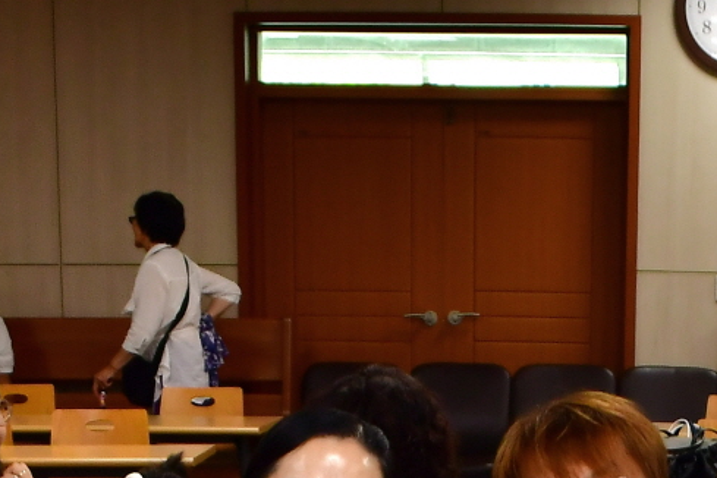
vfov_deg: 10.7
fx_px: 2310
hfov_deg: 17.3
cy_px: 993
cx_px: 664
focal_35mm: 116
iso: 320
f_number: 3.5
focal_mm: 18
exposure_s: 1/125
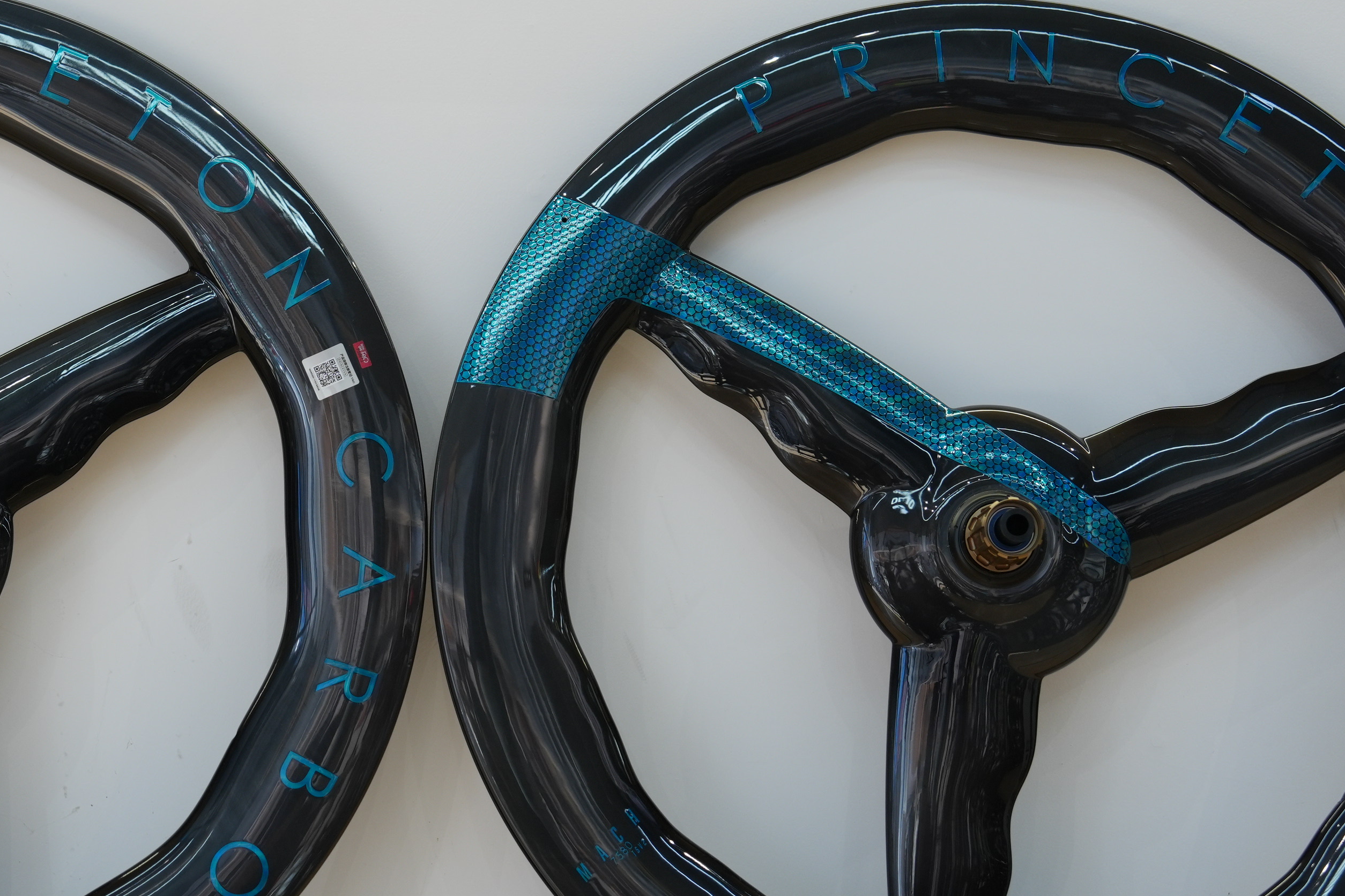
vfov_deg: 15.2
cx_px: 415
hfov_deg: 22.5
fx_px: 3362
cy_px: 481
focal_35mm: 90
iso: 400
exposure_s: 1/100
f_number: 3.2
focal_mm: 49
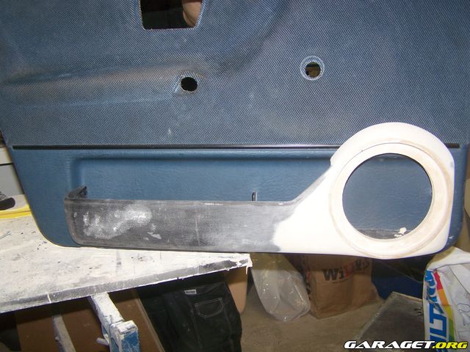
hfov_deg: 49.0
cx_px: 235
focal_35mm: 38
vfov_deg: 37.7
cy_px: 176
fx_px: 516
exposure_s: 1/60
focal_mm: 6.3
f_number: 2.8
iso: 80
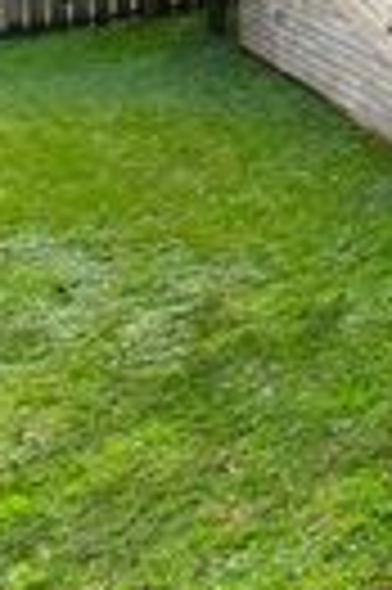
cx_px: 892
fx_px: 884
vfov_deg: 32.0
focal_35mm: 54
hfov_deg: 15.8
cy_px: -79
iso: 640
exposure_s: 1/250
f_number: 10
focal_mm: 10
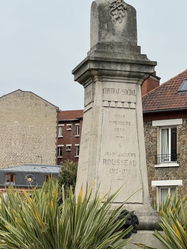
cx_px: 115
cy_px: 116
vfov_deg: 18.9
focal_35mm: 104
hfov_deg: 14.2
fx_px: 749
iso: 32
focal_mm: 9
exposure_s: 1/1064
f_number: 2.8
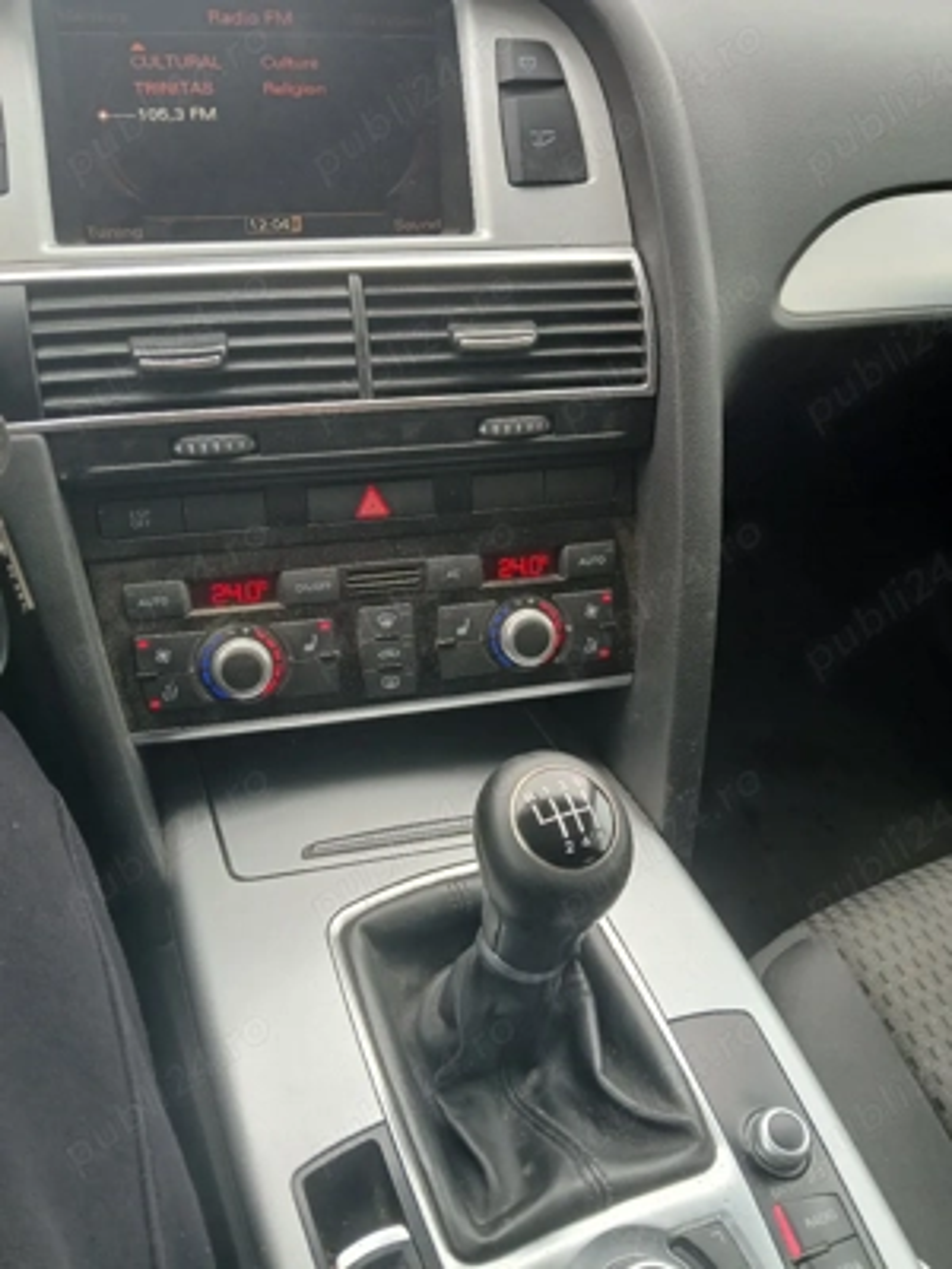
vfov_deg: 67.3
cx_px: 476
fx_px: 953
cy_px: 634
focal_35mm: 26
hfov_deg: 53.1
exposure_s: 1/50
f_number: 1.8
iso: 50
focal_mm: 3.98
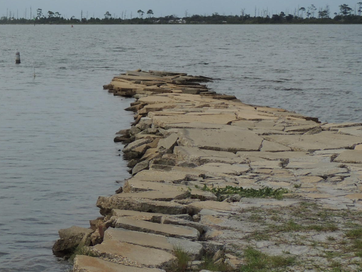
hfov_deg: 18.3
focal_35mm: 101
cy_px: 39
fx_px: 1056
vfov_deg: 14.5
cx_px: -93
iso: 100
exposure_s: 1/1600
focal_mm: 7.1
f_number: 3.7
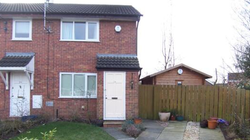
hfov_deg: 67.9
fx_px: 186
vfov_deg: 40.8
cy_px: 96
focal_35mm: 28
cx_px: 123
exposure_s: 1/160
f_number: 2.8
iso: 64
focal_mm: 3.8
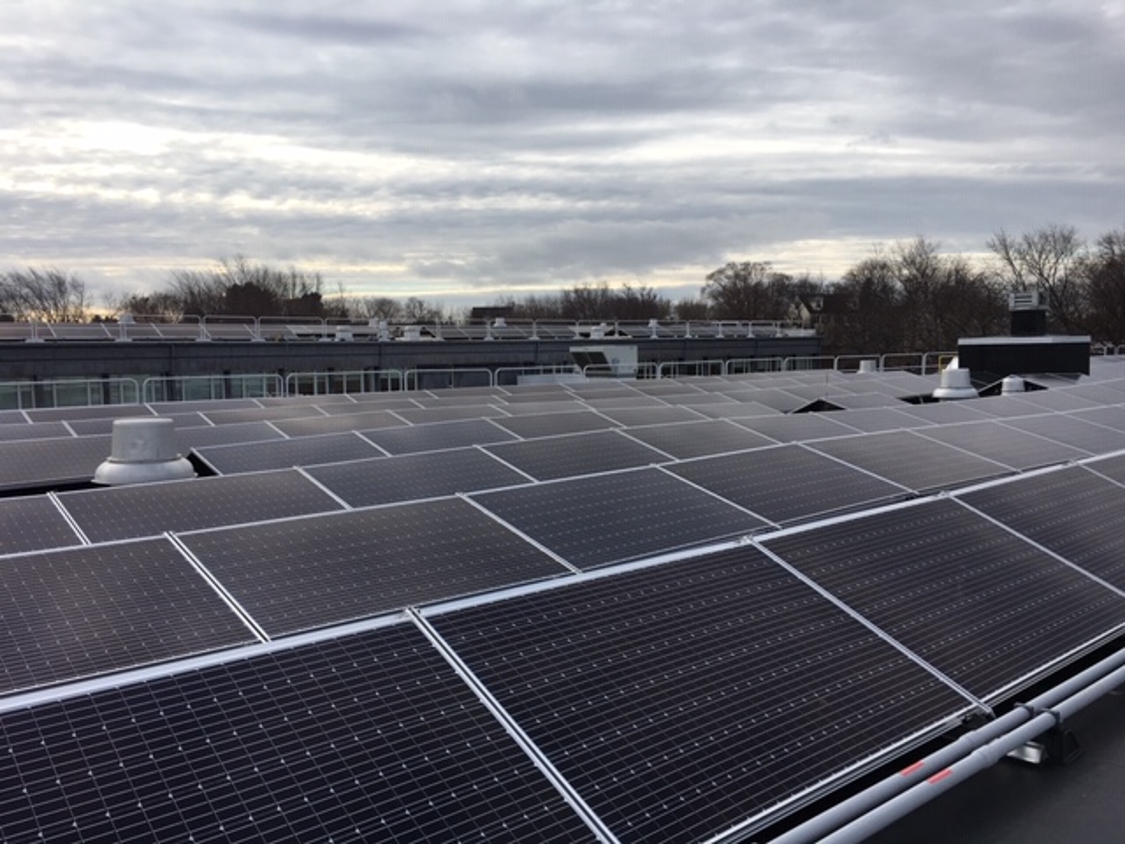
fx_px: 942
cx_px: 562
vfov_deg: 48.2
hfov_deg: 61.7
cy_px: 422
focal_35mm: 29
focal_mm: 4.15
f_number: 2.2
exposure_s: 1/1374
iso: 25
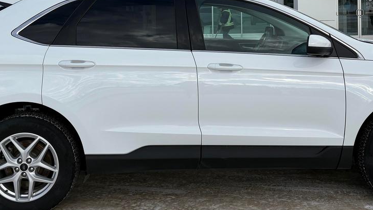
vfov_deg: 23.2
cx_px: 204
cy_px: 9
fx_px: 495
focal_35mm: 50
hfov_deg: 41.3
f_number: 1.6
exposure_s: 1/4329
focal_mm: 5.96
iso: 50
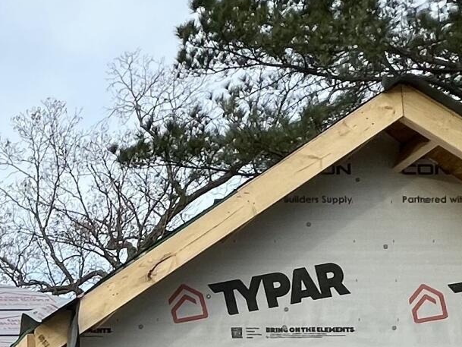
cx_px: -240
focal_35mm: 64
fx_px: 854
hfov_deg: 23.7
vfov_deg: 19.4
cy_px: 547
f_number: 1.8
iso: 32
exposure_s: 1/319
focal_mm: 1.57
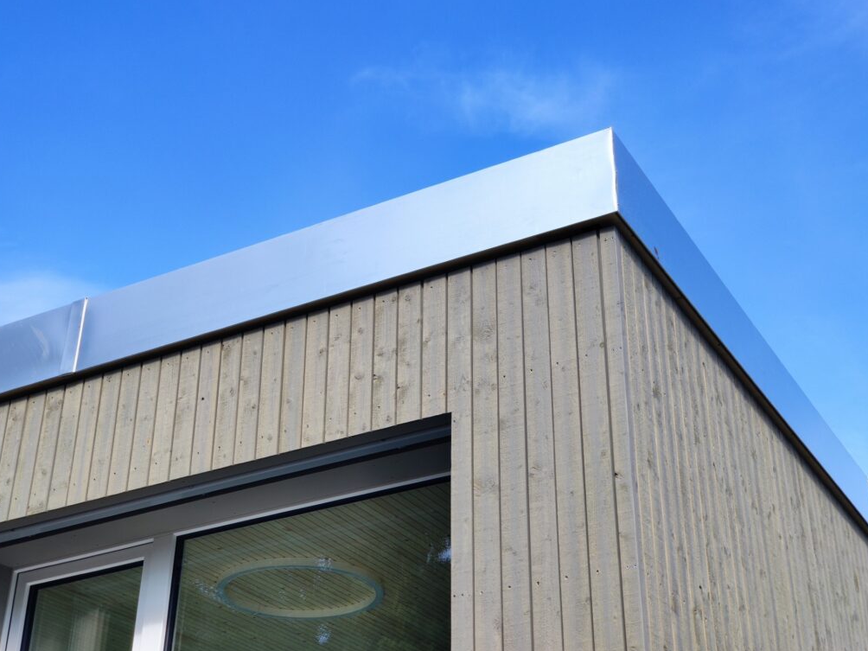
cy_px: 328
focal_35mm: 52
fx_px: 1304
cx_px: 431
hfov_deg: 36.8
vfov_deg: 28.0
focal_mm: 6.22
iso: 100
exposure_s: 1/556
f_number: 2.2
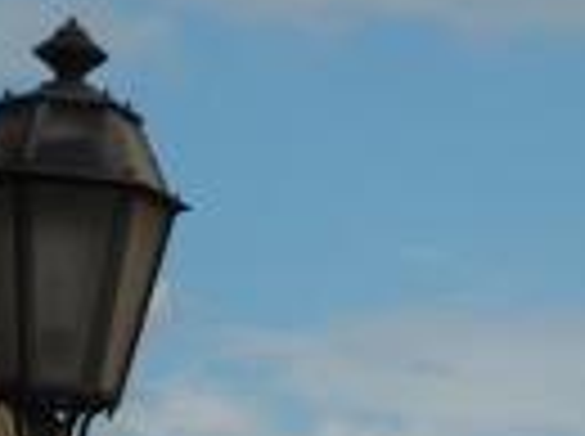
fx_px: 8991
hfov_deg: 3.7
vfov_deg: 2.8
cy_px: 647
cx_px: 1048
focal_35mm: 533
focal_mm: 28.9
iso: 100
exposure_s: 1/1250
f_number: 5
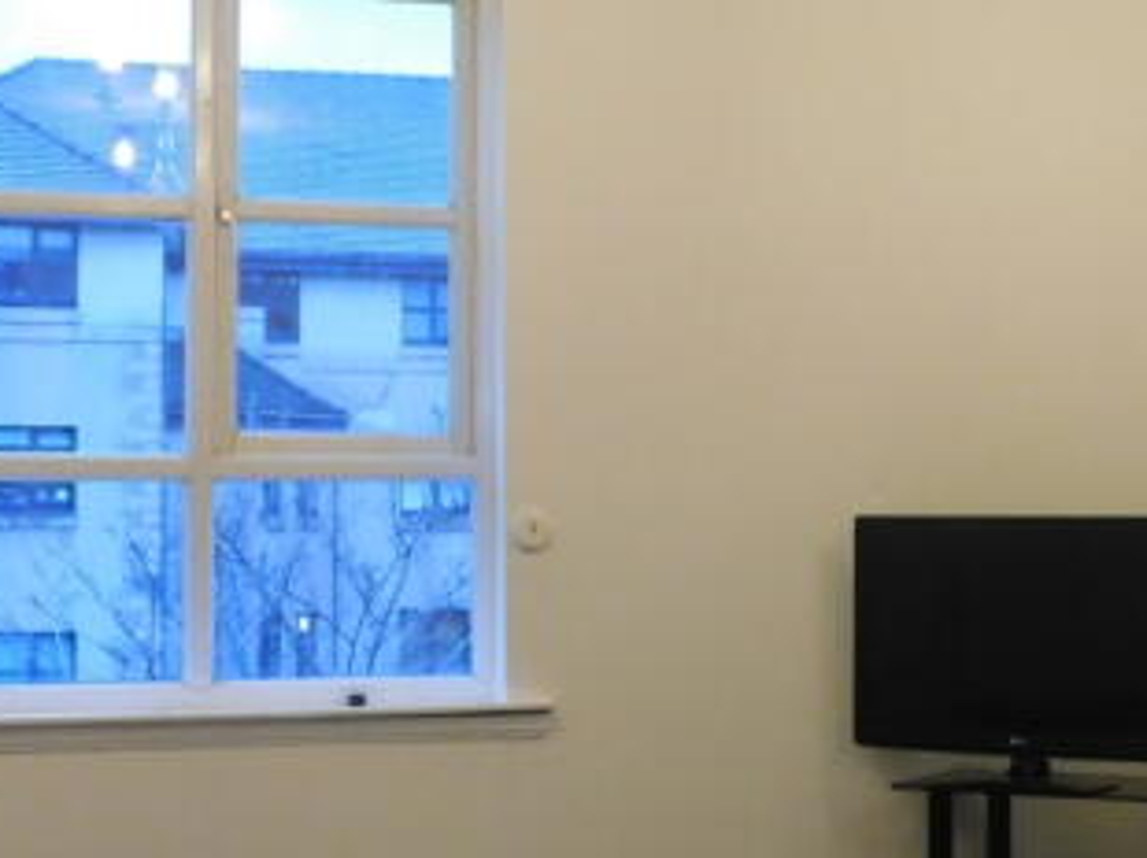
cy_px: 473
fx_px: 2516
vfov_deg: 19.4
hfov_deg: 25.2
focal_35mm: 76
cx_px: 921
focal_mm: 4
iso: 360
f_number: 3
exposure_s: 1/30
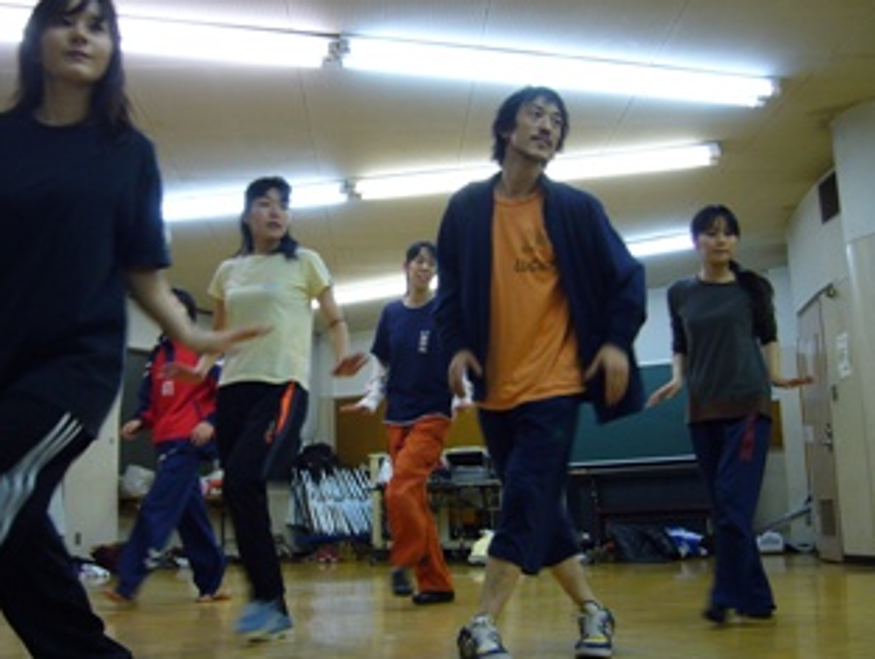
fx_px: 1038
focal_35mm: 41
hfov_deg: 45.6
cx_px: 376
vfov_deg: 35.2
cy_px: 315
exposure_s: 1/40
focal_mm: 5.8
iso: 100
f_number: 2.8
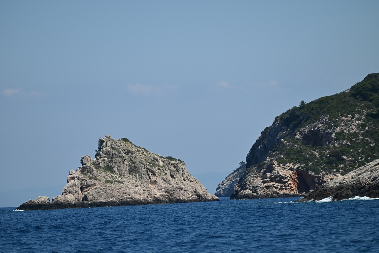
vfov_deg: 5.7
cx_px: 190
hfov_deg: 8.6
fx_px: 2527
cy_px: 126
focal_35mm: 240
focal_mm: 240
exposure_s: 1/1000
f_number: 5.6
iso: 110
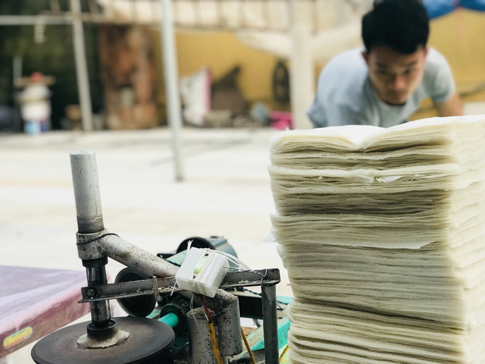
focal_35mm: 57
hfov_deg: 33.8
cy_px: 182
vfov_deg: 25.7
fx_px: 799
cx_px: 242
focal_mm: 6.6
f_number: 2.8
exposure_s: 1/50
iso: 80
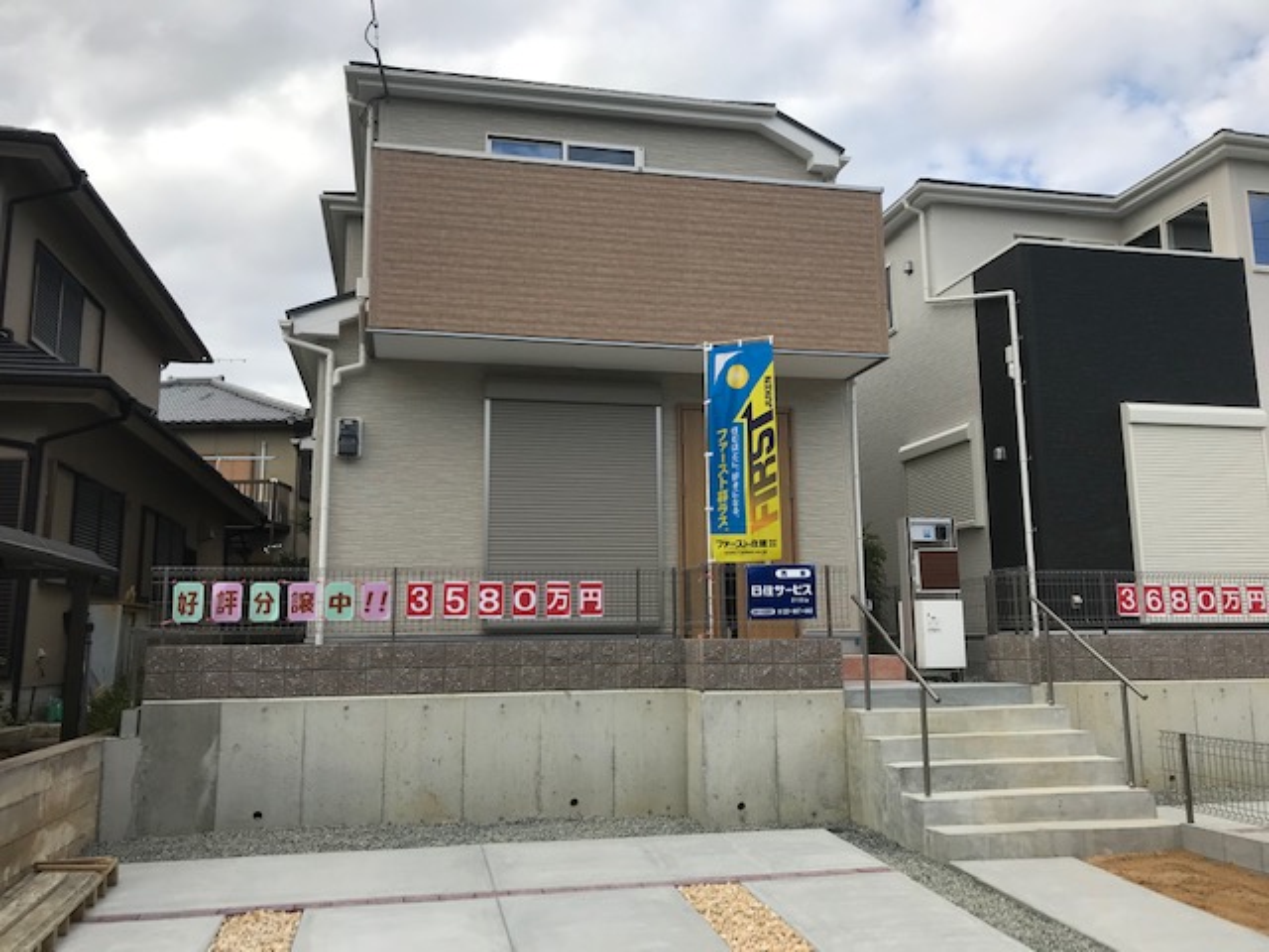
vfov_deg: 49.7
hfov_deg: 63.4
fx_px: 1026
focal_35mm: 28
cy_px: 476
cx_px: 634
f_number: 1.8
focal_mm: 3.99
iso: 20
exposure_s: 1/1259
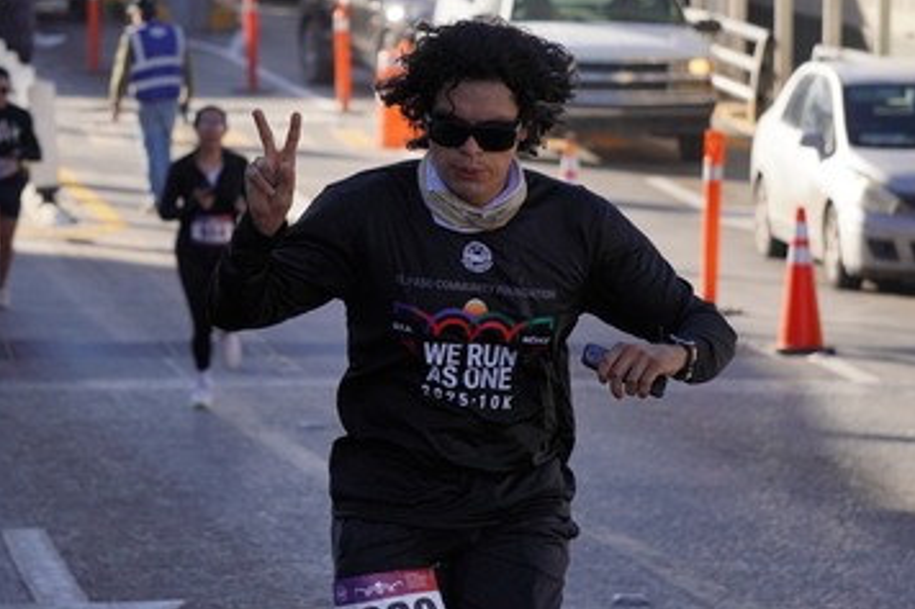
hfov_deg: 9.9
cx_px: 452
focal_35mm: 209
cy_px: 238
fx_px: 5302
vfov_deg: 6.6
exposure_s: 1/2500
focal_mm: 99
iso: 500
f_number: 5.6
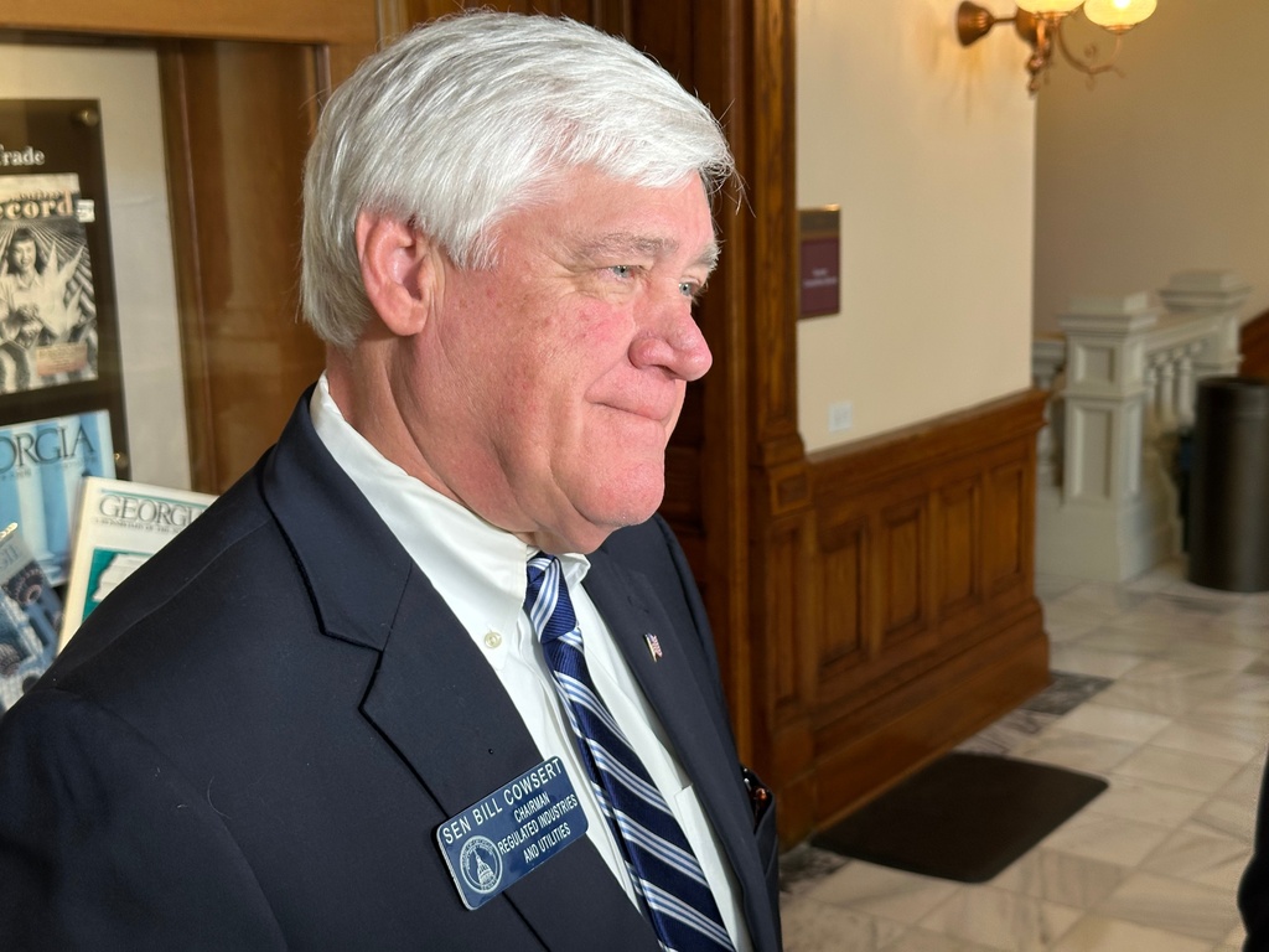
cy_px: 476
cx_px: 634
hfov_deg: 39.7
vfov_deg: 30.3
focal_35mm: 48
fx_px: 1760
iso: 50
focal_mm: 6.86
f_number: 1.78
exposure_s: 1/120
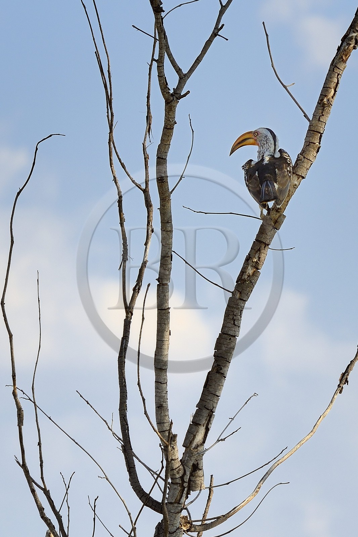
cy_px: 268
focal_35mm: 280
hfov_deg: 4.9
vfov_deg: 7.4
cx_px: 179
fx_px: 4178
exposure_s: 1/500
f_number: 13
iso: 400
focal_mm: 280
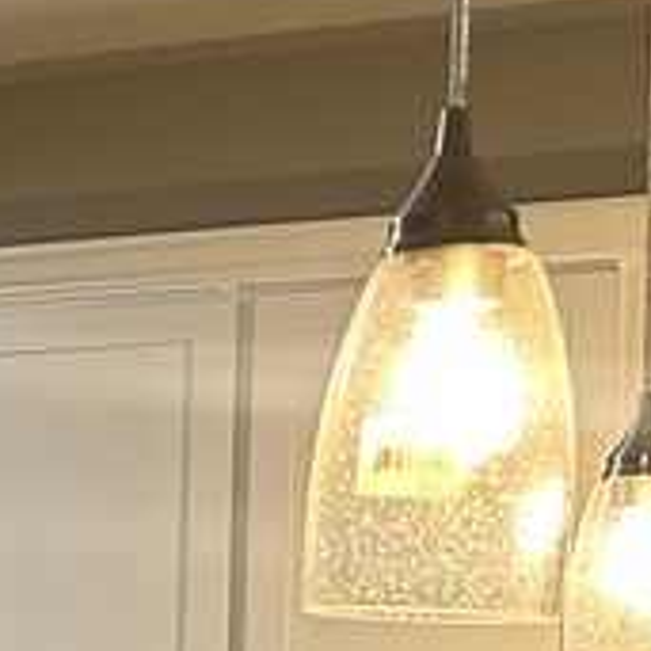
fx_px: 2702
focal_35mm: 127
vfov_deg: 13.3
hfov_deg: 12.0
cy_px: 796
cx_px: -716
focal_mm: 6.86
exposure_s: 1/120
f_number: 1.78
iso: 200
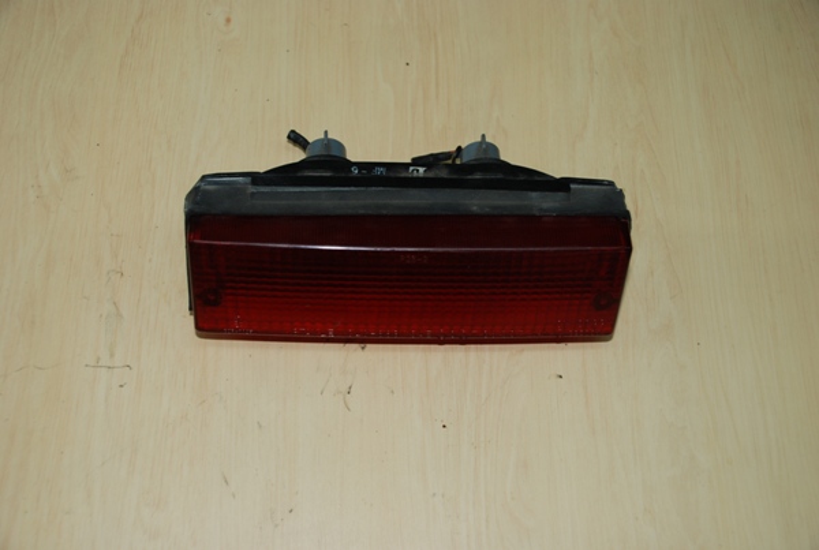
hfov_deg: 42.2
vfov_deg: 29.1
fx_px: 1060
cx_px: 410
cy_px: 275
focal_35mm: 46
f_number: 4.2
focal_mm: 31
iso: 200
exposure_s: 1/60
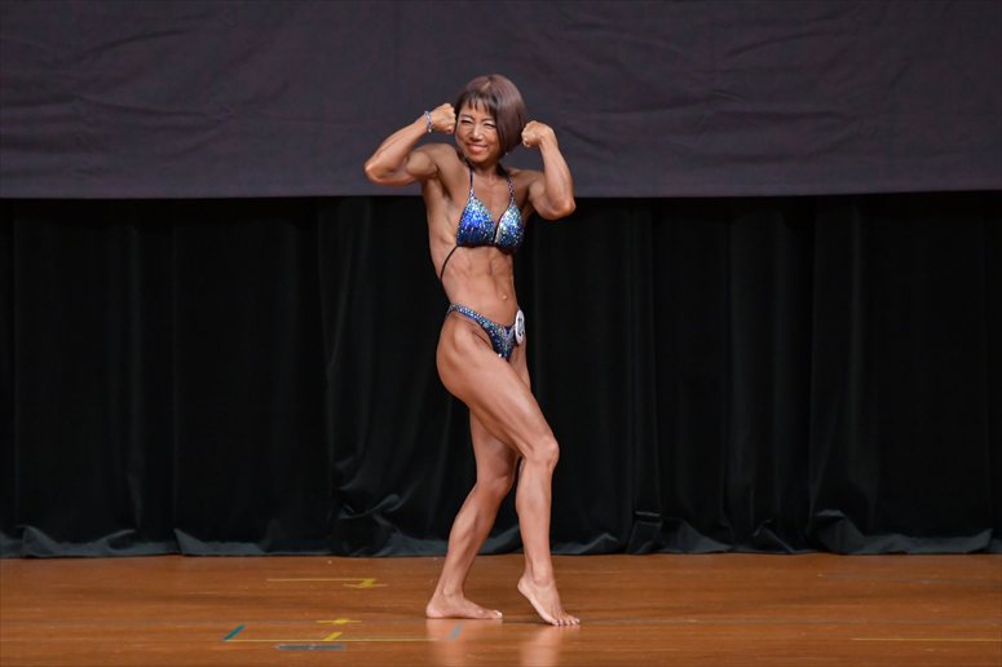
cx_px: 501
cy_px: 334
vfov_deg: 4.6
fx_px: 8346
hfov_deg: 6.9
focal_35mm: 300
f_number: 5.6
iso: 4000
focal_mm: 200
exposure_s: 1/400
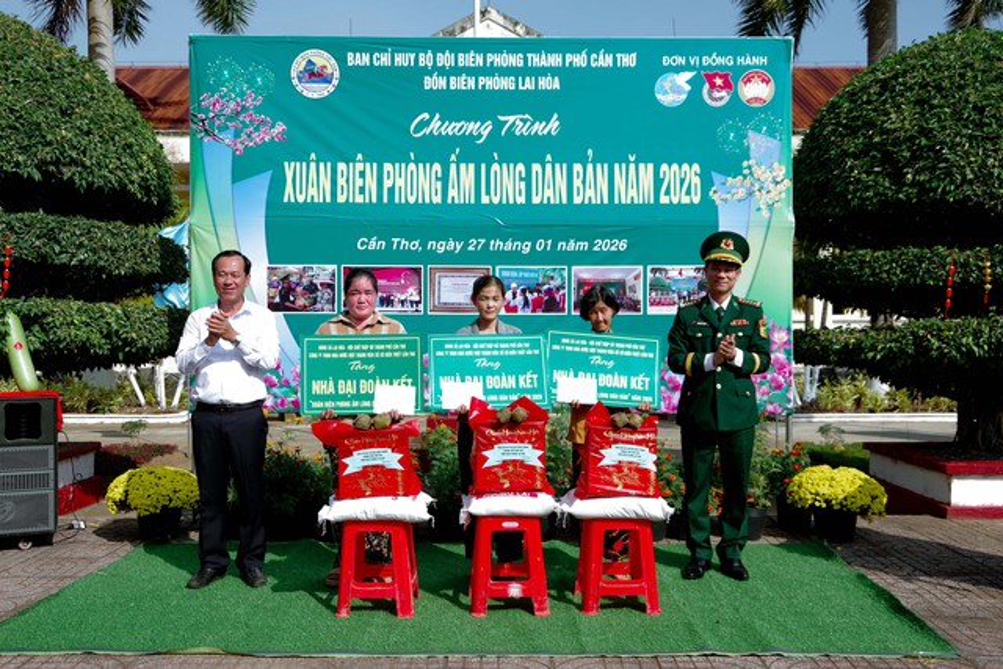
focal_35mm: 31
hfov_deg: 60.3
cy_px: 334
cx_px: 502
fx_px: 864
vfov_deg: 42.3
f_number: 7.1
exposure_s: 1/250
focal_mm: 21
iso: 100
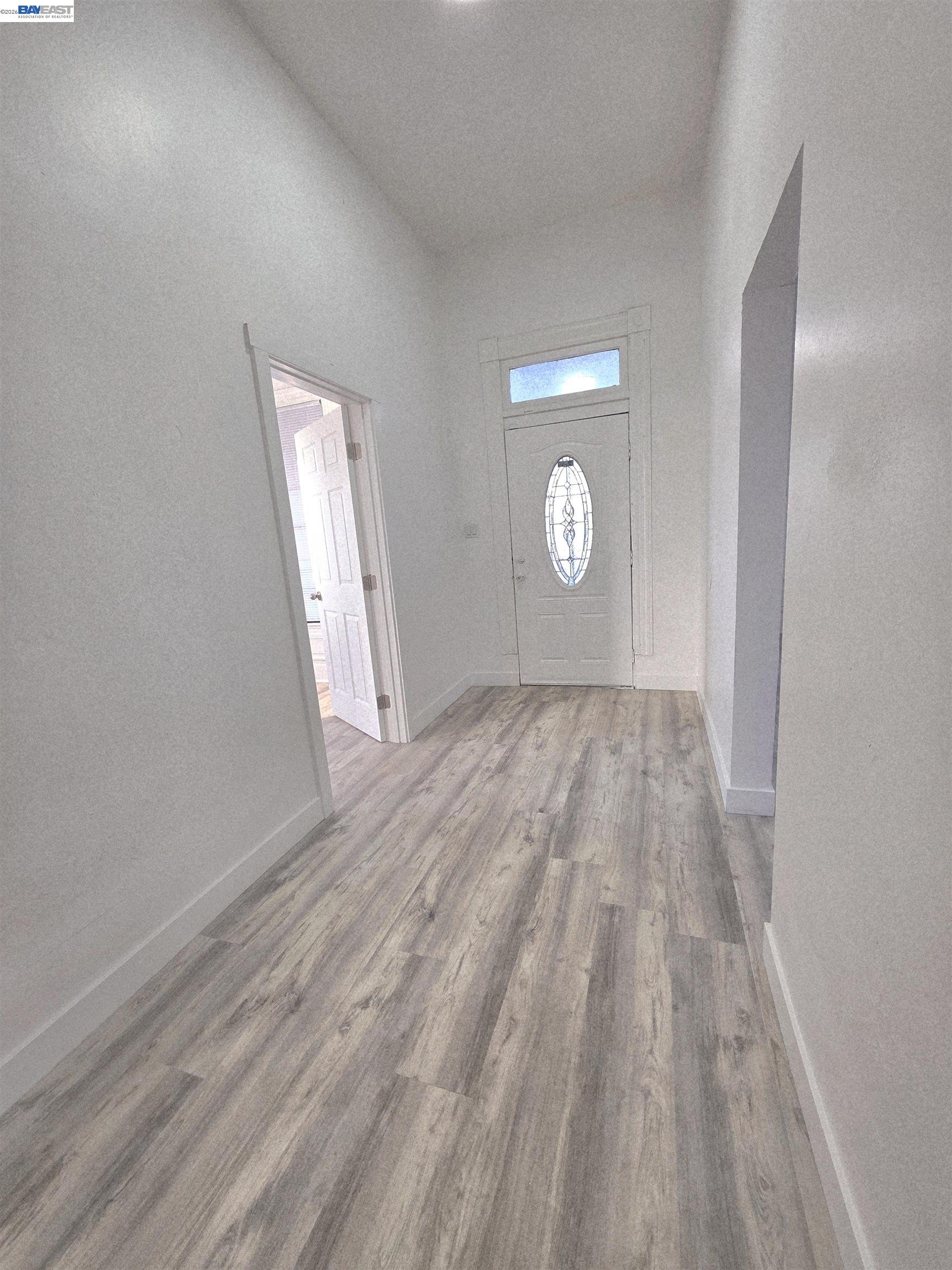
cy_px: 635
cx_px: 476
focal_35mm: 13
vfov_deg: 106.2
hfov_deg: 89.9
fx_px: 477
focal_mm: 2.2
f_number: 1.9
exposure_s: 1/120
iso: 100
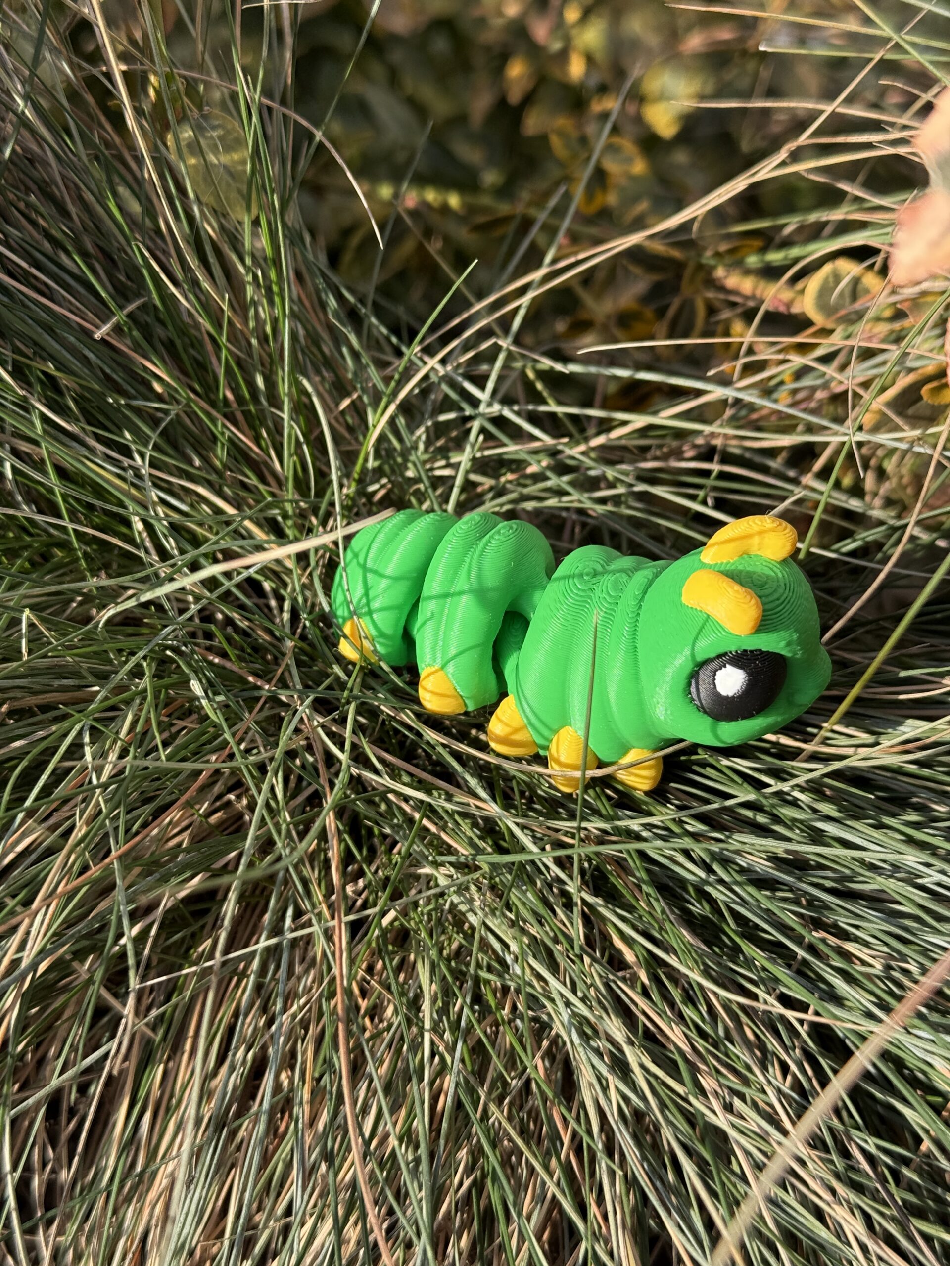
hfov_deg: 30.3
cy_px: 633
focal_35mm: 48
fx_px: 1756
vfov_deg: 39.7
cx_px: 475
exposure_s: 1/1484
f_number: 1.78
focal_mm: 6.76
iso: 80
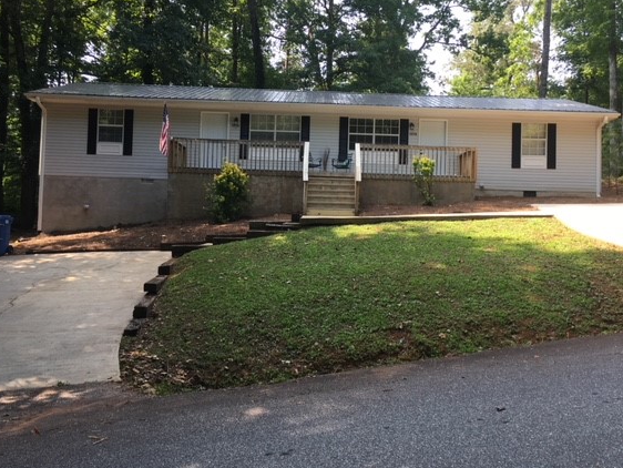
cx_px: 323
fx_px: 594
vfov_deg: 42.9
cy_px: 210
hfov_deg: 55.3
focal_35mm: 33
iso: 25
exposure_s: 1/161
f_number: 2.2
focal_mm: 4.15
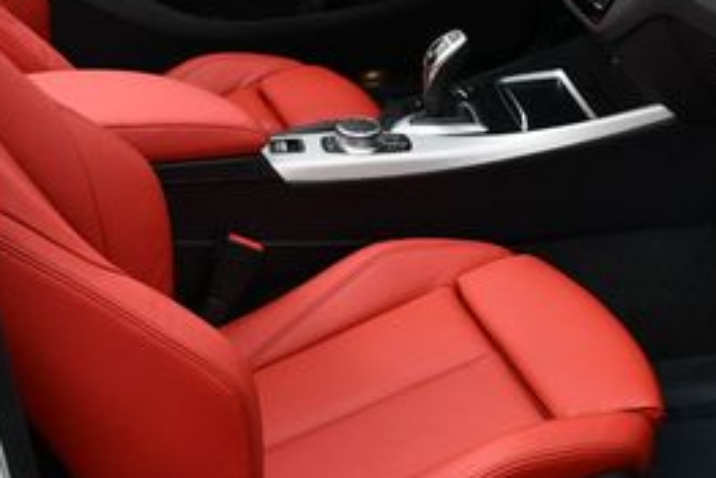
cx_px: 404
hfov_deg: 23.1
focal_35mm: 88
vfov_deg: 15.5
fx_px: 1751
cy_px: 150
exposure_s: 1/250
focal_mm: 18
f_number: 8
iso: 180
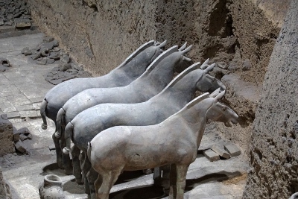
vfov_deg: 9.2
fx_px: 1242
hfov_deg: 13.7
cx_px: 149
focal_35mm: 150
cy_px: 100
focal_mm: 100
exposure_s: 1/25
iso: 3200
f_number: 5.6
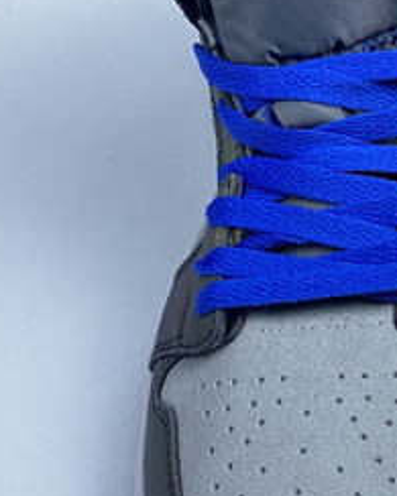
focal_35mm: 104
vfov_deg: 18.5
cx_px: 696
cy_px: 213
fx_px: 1528
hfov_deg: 13.4
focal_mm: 4.25
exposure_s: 1/100
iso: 40
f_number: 1.8
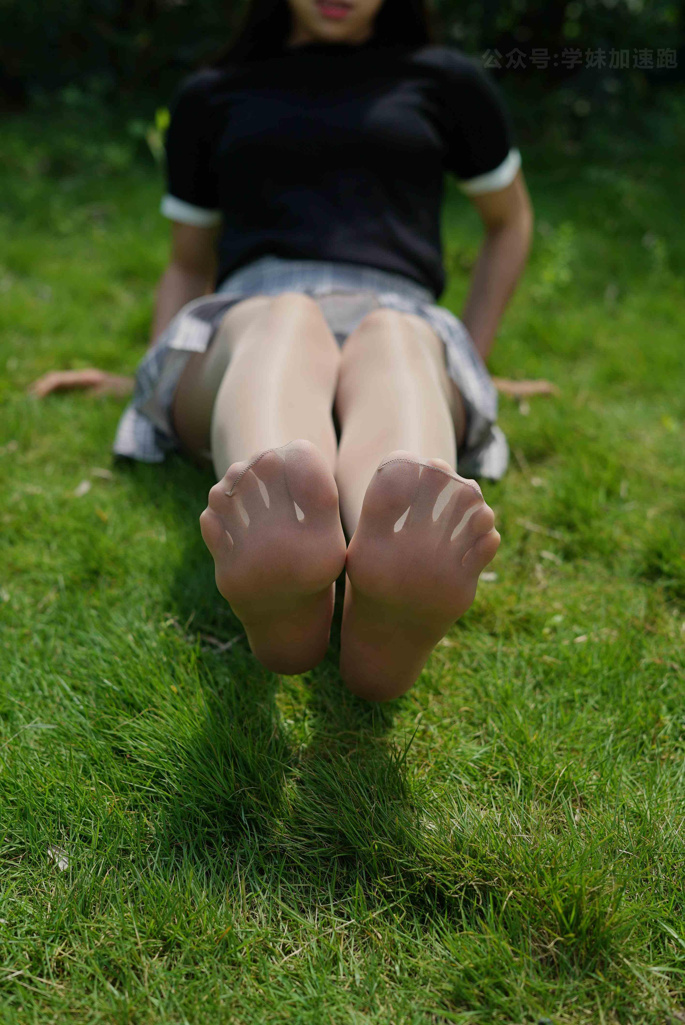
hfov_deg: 27.0
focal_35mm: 50
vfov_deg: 39.6
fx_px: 1425
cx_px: 342
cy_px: 512
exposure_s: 1/800
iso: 80
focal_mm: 50
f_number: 4
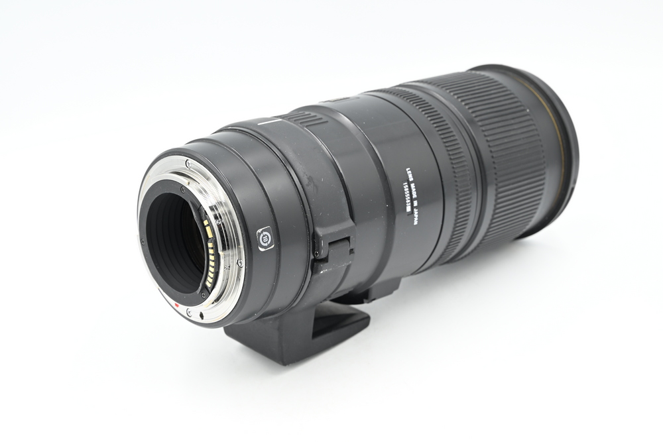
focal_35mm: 61
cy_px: 221
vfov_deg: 22.3
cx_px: 332
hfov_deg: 32.9
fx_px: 1124
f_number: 13
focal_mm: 61
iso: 200
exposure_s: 1/15
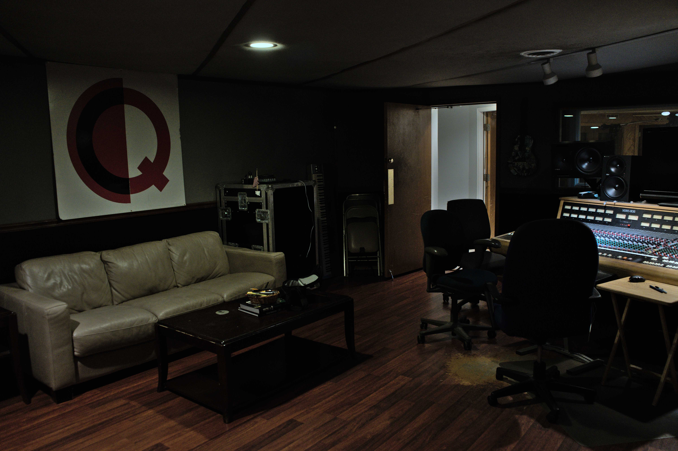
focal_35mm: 28
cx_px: 339
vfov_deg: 46.3
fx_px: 527
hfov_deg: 65.5
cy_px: 226
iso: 2000
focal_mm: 28
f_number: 4
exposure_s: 1/50
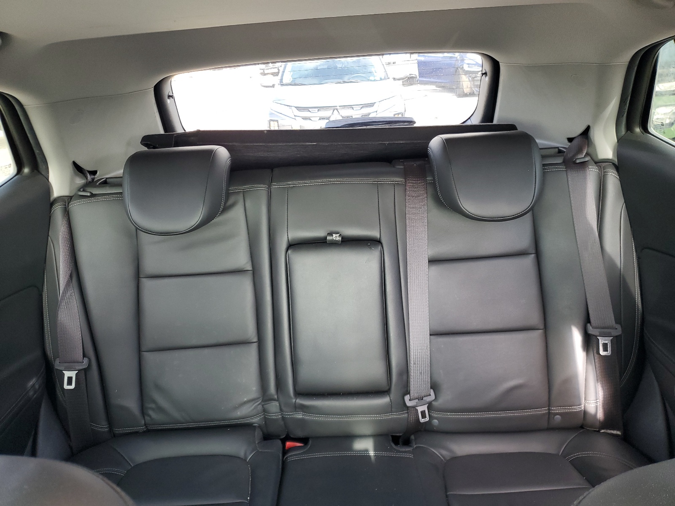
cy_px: 253
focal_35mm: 26
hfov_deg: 67.3
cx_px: 338
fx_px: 507
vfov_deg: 53.1
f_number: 1.5
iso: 76
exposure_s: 1/60.2
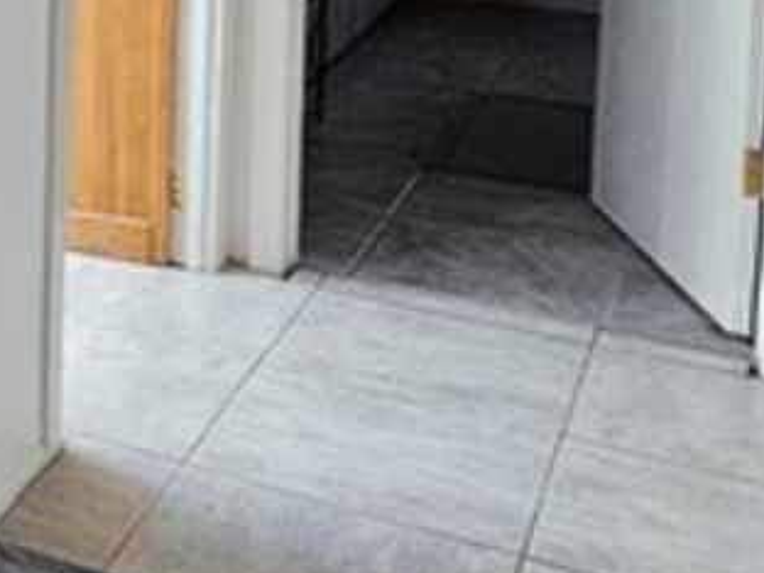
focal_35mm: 71
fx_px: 1567
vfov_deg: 18.9
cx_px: -602
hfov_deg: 20.1
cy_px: -206
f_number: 2.2
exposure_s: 1/40
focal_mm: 2.2
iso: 320
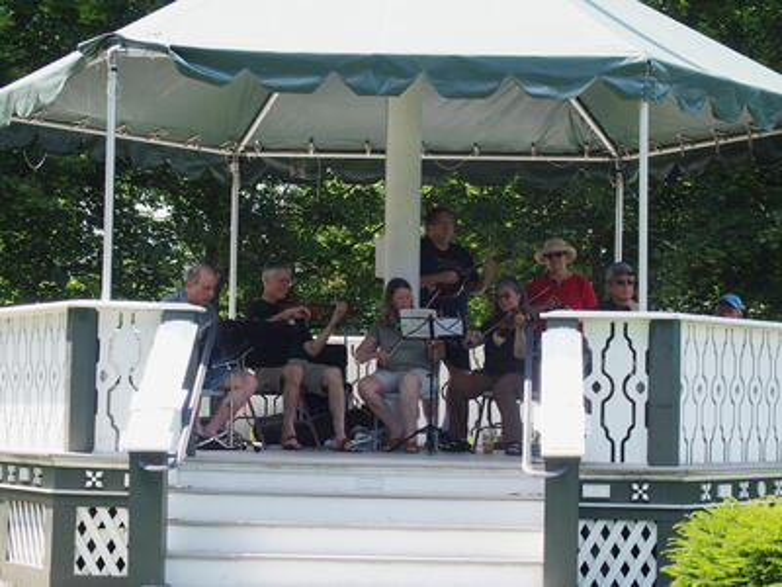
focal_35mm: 92
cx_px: 391
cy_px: 294
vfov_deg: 16.1
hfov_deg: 21.3
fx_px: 2078
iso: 100
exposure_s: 1/400
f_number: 3.5
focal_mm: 19.6
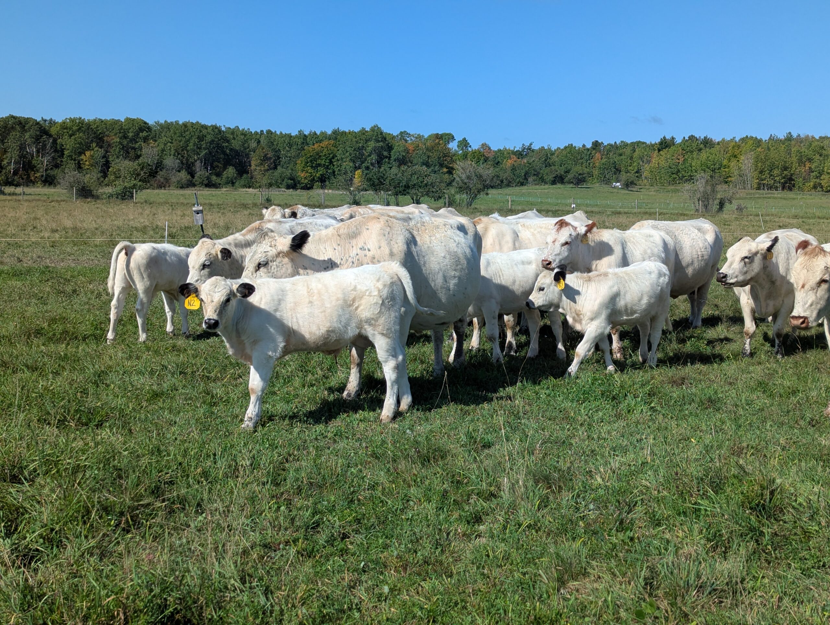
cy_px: 312
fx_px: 1153
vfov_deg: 30.3
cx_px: 415
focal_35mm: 48
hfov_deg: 39.6
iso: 45
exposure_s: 1/3165
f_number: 1.85
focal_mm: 6.81
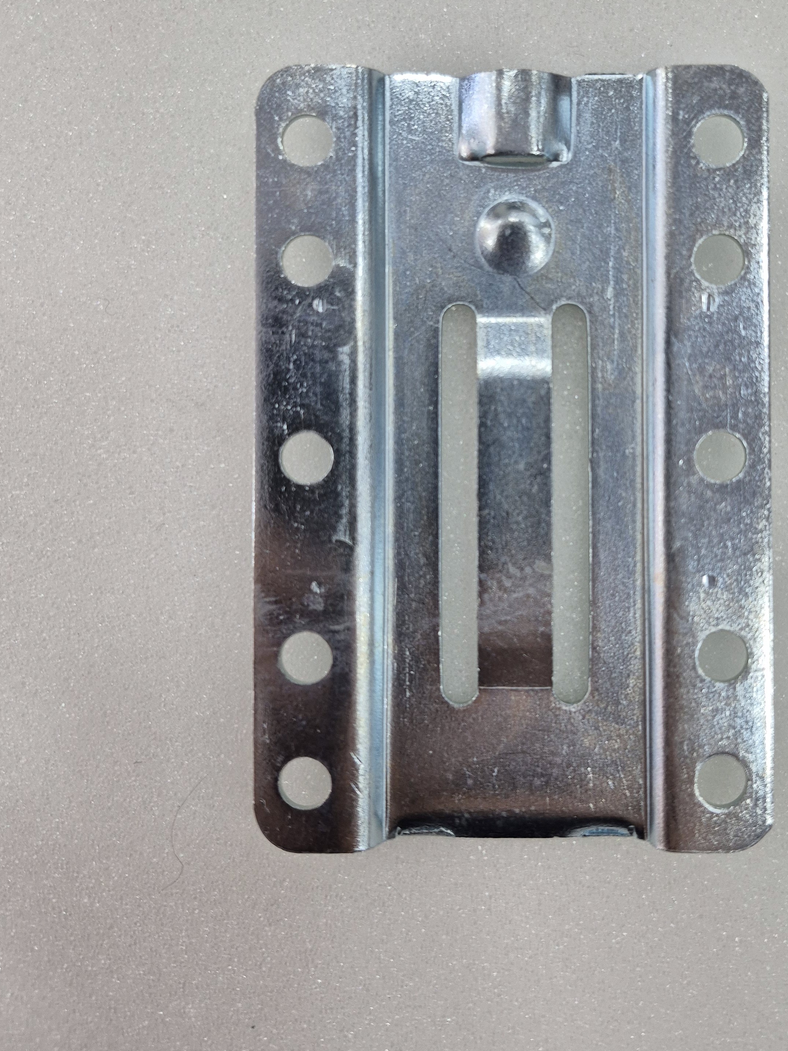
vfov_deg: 56.2
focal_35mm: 32
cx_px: 517
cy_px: 395
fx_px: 971
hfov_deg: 43.6
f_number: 1.8
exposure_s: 1/180
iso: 160
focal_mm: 5.4
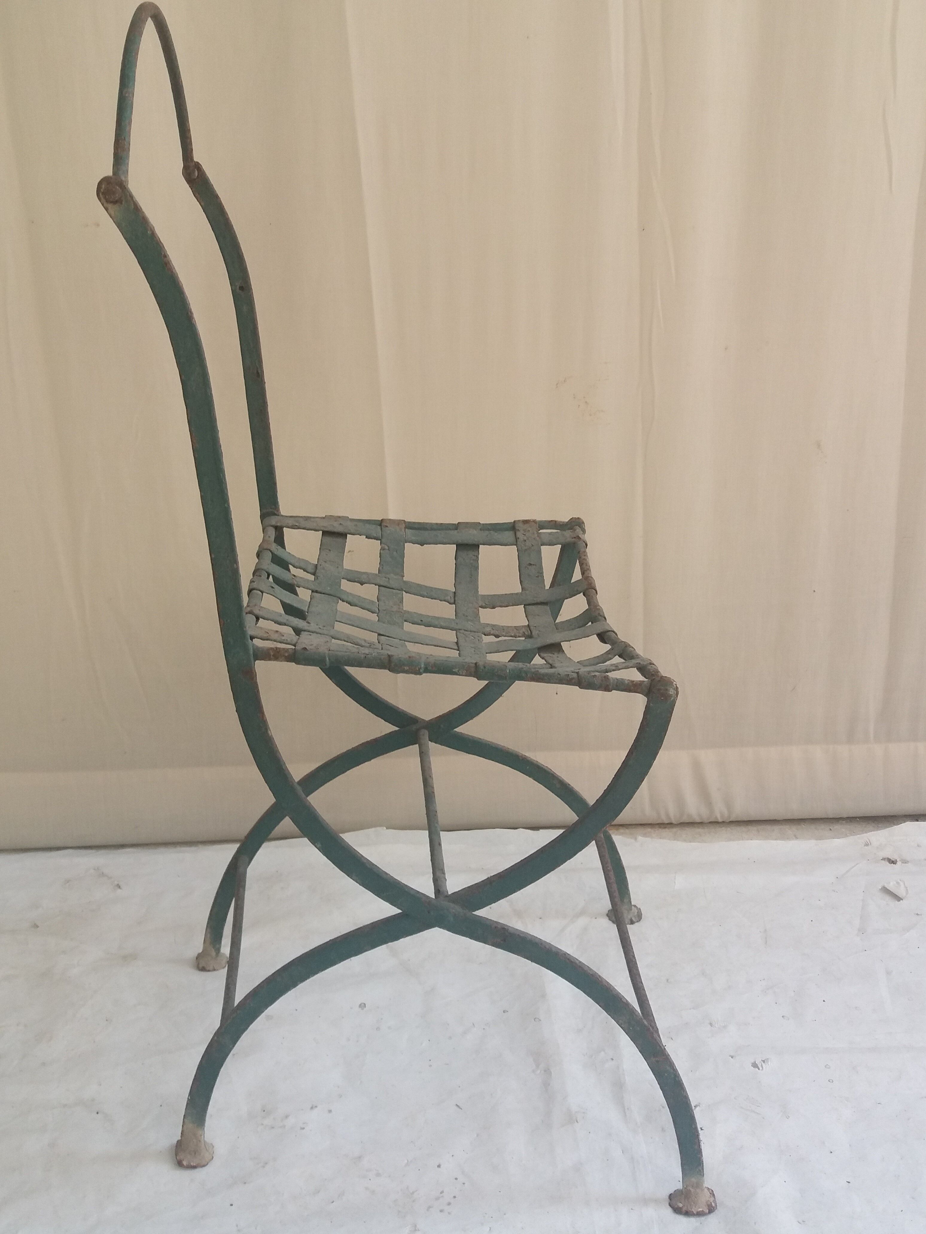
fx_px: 999
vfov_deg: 63.4
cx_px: 463
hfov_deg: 49.7
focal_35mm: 28
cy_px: 617
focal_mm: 3.7
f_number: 1.9
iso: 64
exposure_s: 1/111
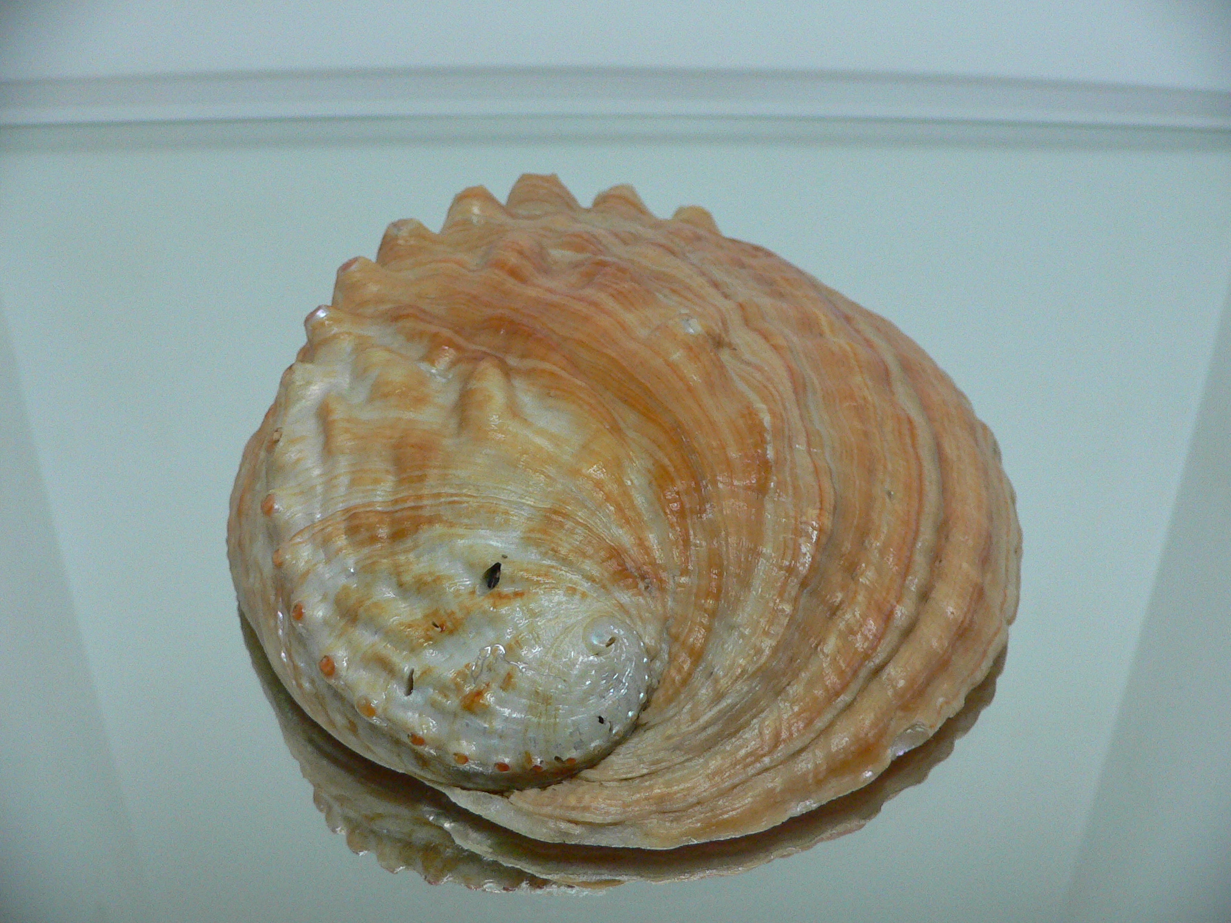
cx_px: 616
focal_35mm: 35
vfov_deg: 40.7
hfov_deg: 52.6
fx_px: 1245
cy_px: 462
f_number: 2.8
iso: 200
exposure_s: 1/60
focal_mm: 4.6
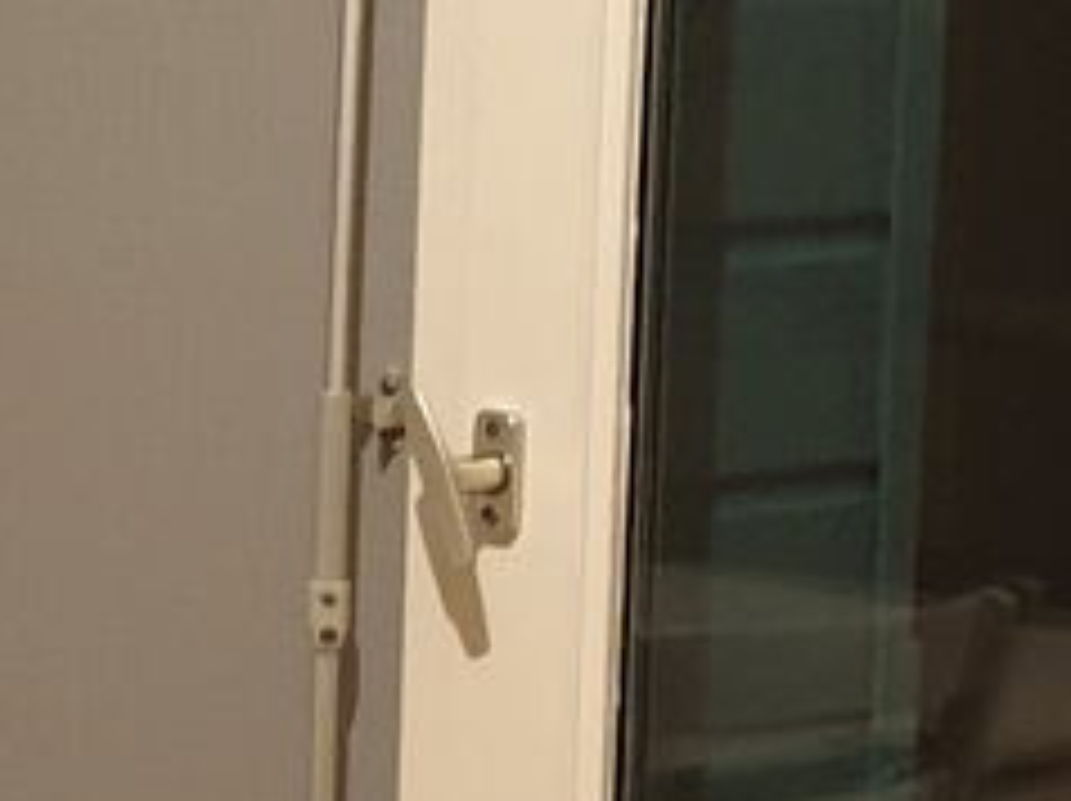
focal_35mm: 175
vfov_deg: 8.5
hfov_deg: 10.6
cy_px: 360
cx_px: -873
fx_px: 5409
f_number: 1.5
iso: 320
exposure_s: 1/17
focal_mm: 4.3
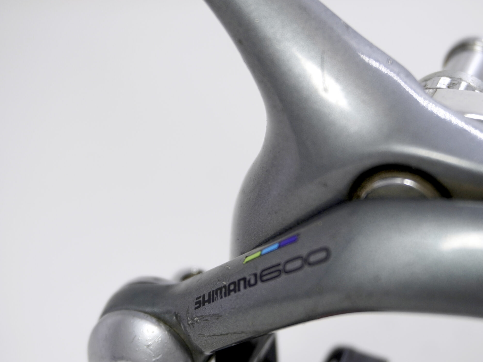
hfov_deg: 29.0
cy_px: 188
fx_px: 935
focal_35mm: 67
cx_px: 258
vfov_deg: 21.9
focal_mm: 34
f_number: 5
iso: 400
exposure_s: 1/30
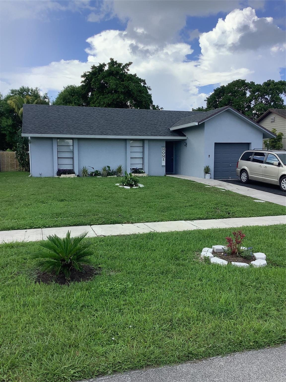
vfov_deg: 58.4
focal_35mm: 31
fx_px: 341
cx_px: 143
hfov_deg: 45.4
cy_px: 191
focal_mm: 3.3
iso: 25
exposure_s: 1/727
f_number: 2.4
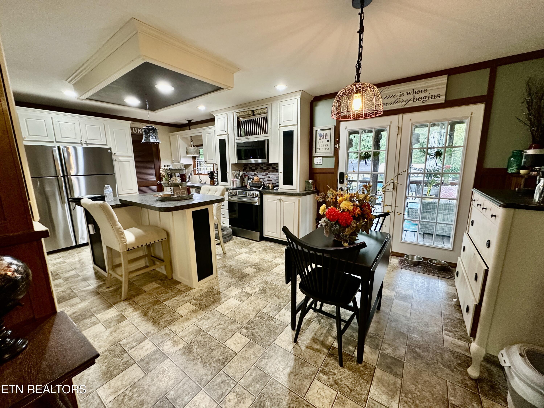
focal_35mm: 14
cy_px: 204
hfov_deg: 102.1
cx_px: 272
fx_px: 220
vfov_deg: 85.7
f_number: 2.2
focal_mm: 2.22
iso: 400
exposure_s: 1/60
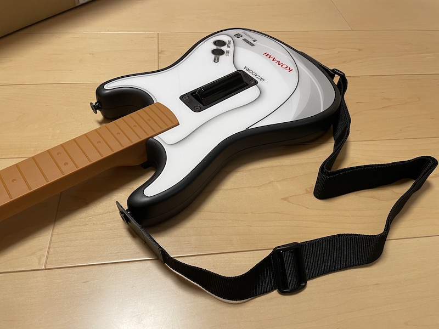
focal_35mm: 26
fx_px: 330
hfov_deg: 67.3
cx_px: 220
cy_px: 164
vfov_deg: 53.1
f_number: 1.6
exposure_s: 1/60
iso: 125
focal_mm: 4.2
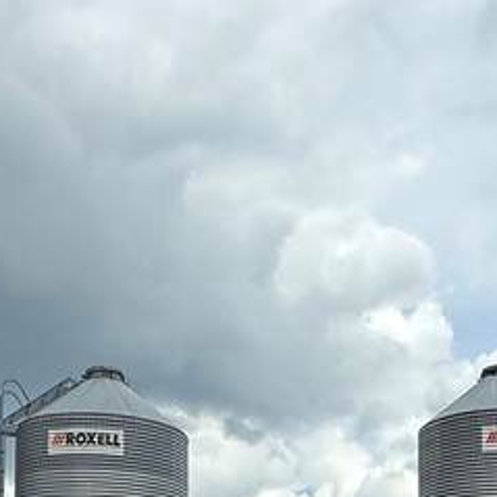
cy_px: 616
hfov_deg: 31.9
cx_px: 337
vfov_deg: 27.7
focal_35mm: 53
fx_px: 861
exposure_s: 1/1259
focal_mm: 2.22
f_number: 2.2
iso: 64
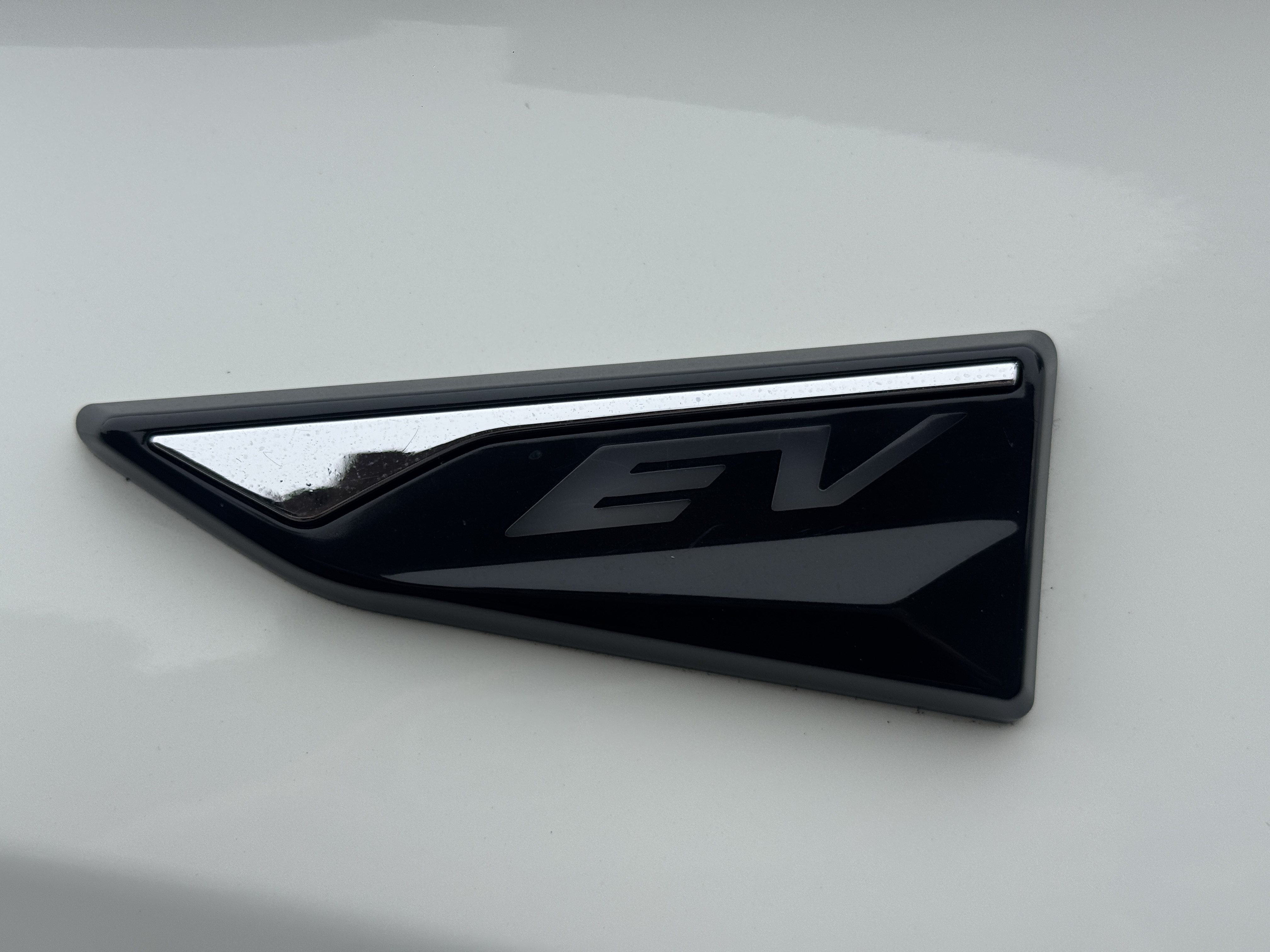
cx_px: 635
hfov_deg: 39.7
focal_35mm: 48
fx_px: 1761
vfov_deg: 30.3
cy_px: 476
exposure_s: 1/1427
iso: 64
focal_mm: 6.76
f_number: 1.78
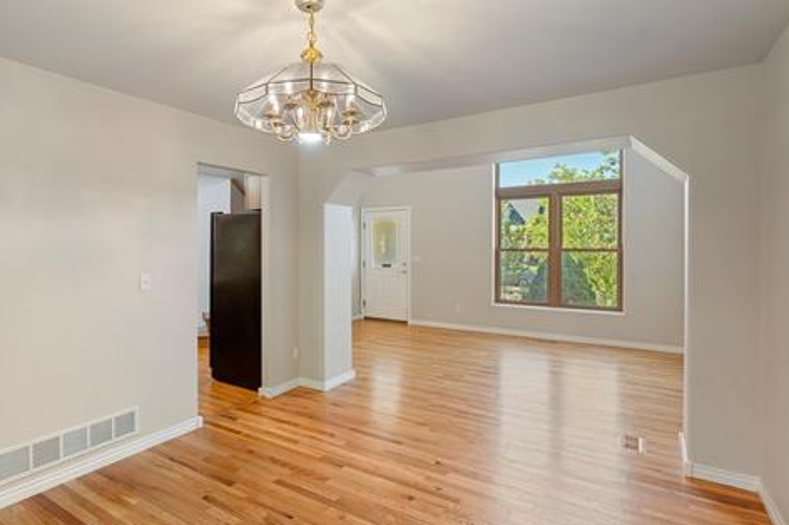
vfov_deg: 64.4
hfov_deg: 86.6
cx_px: 353
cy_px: 249
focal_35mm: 19
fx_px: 416
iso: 1000
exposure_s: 1/500
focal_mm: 14
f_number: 8
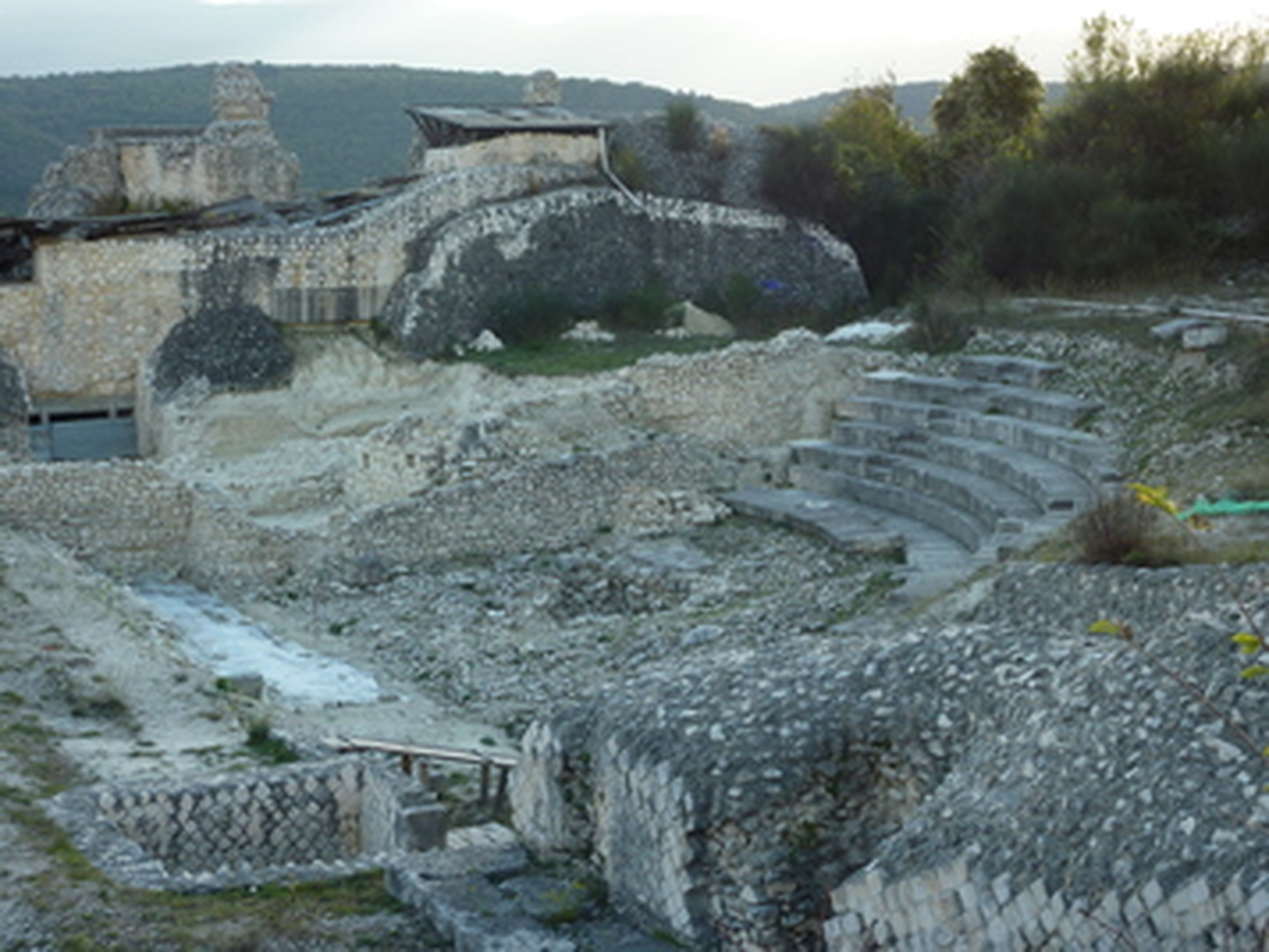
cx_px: 634
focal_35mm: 59
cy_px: 476
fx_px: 2164
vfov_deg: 24.8
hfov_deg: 32.7
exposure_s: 1/100
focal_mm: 9.7
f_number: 3.9
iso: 80
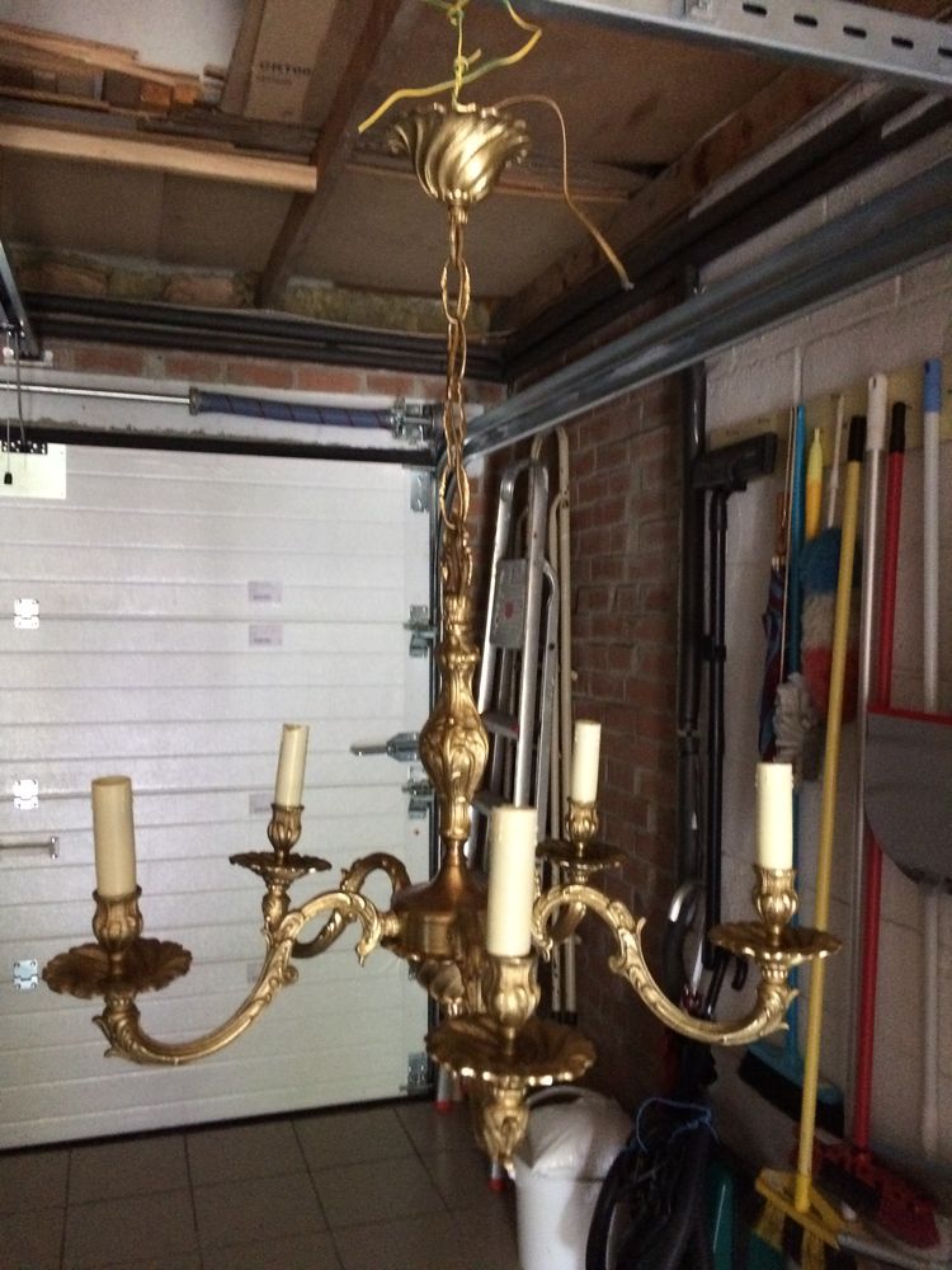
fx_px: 1063
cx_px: 476
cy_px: 635
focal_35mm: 29
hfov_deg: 48.2
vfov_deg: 61.7
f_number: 2.2
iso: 400
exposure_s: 1/17
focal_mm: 4.15
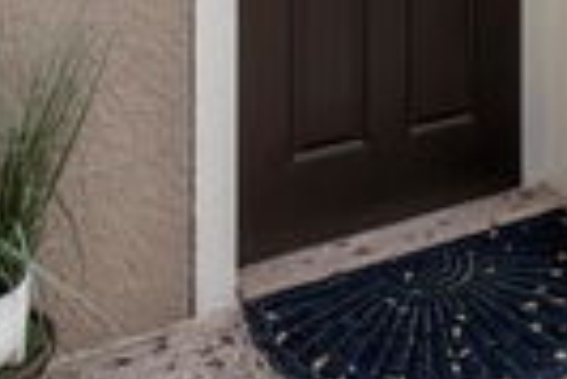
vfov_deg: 20.2
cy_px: -247
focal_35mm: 54
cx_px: 499
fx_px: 851
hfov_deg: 34.9
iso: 320
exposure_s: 1/50
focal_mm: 10
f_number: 11
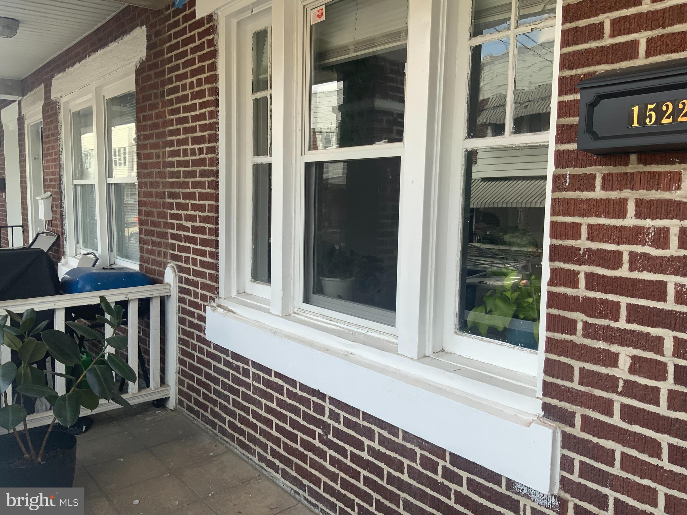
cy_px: 258
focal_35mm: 29
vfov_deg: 48.2
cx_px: 344
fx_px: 576
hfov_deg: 61.7
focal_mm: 3
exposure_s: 1/214
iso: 16
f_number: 1.8
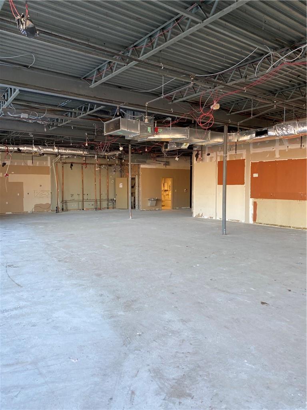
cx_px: 154
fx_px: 307
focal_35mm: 26
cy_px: 205
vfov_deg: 67.3
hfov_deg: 53.1
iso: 125
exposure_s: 1/121
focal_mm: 4.25
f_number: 1.8
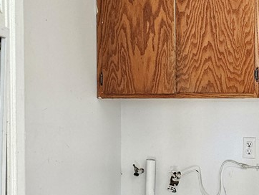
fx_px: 487
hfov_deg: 28.7
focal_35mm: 65
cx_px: 230
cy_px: 114
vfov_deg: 22.6
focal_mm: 6.3
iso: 1000
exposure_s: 1/240
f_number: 1.7
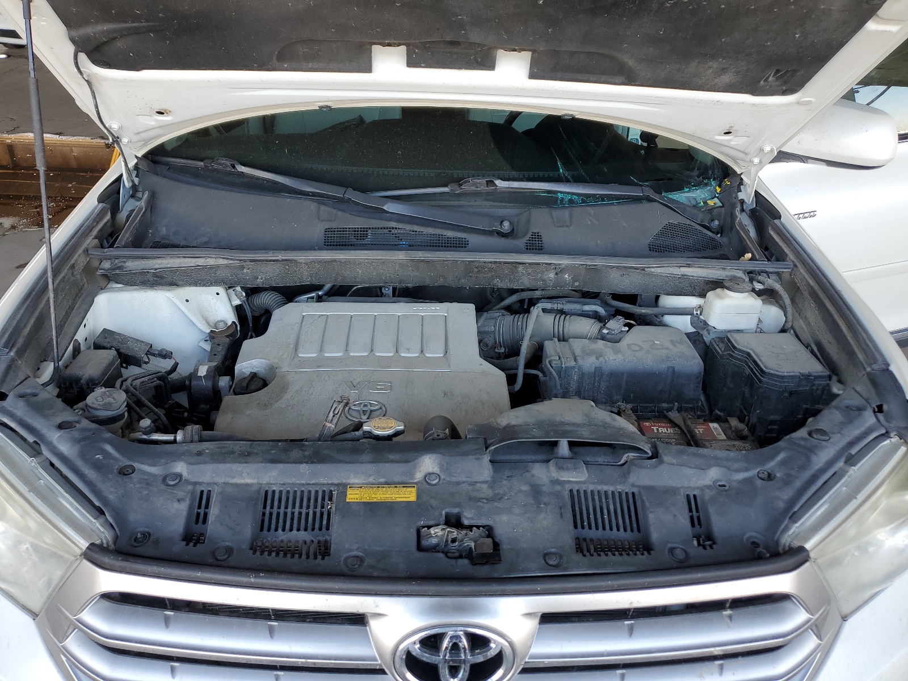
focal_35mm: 26
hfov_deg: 67.3
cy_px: 340
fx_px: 682
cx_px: 454
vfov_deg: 53.1
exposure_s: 1/143
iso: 50
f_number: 1.5
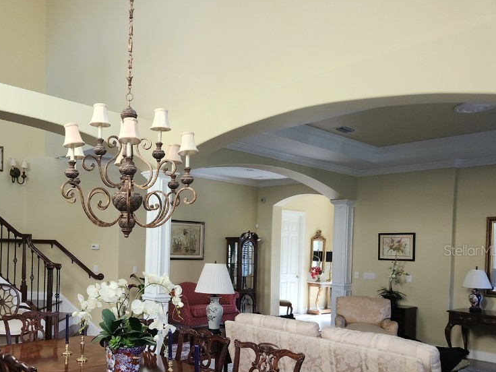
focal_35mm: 32
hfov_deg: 55.5
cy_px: 250
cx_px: 162
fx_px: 459
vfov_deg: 43.5
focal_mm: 5.4
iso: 80
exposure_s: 1/60
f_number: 1.8
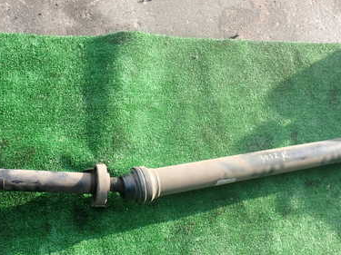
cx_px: 163
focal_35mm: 48
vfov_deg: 30.2
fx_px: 473
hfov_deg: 39.7
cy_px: 155
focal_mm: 5.4
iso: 100
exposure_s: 1/200
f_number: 3.2
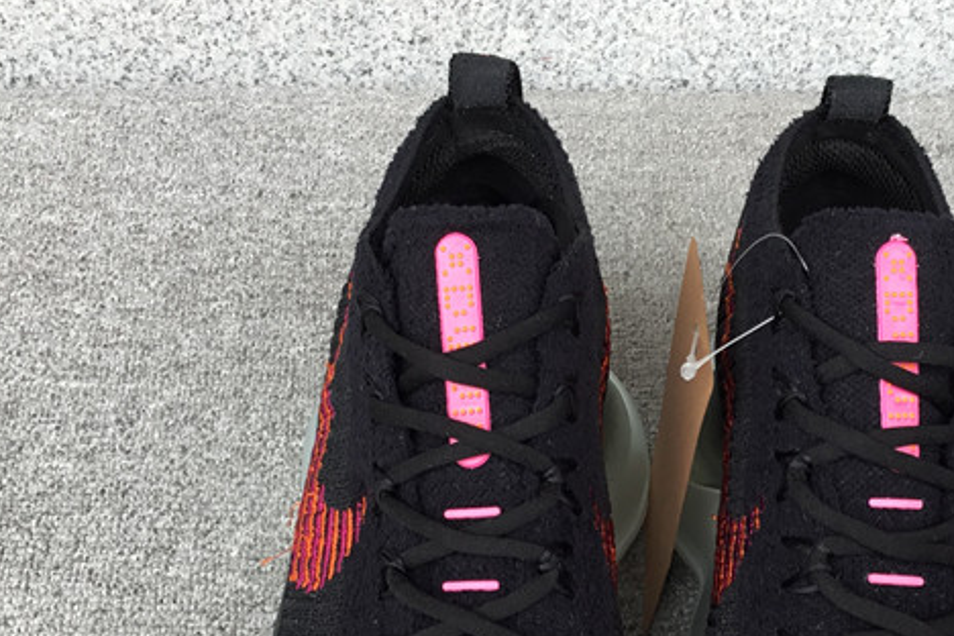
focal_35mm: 62
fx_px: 1643
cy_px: 598
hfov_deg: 32.2
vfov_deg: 21.3
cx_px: 610
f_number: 2.4
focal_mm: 3.3
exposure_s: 1/100
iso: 25
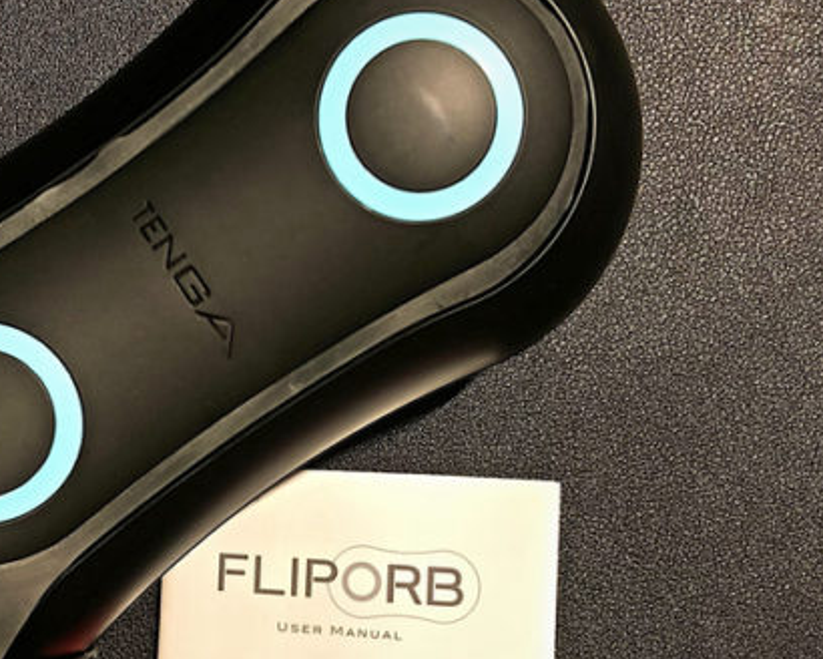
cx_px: 263
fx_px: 1461
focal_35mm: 60
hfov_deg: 31.2
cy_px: 394
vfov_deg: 25.3
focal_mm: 3.99
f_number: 1.8
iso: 64
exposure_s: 1/15
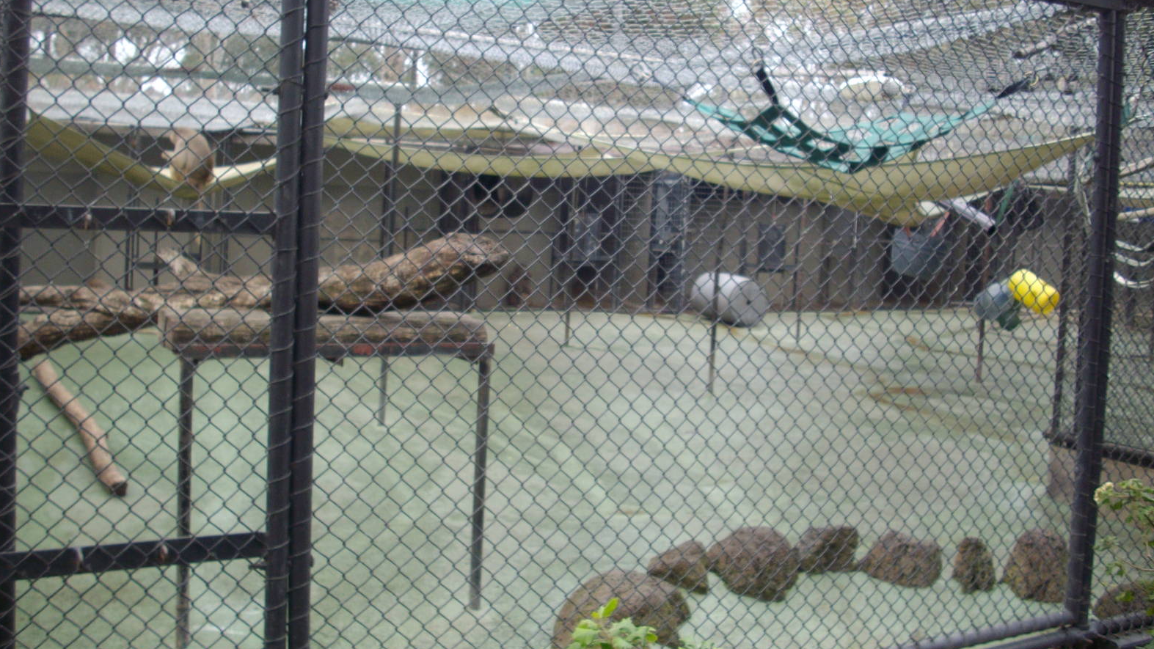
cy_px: 253
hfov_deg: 49.4
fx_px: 1255
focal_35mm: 41
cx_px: 578
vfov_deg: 28.9
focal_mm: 6.2
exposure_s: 1/125
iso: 119
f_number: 2.8
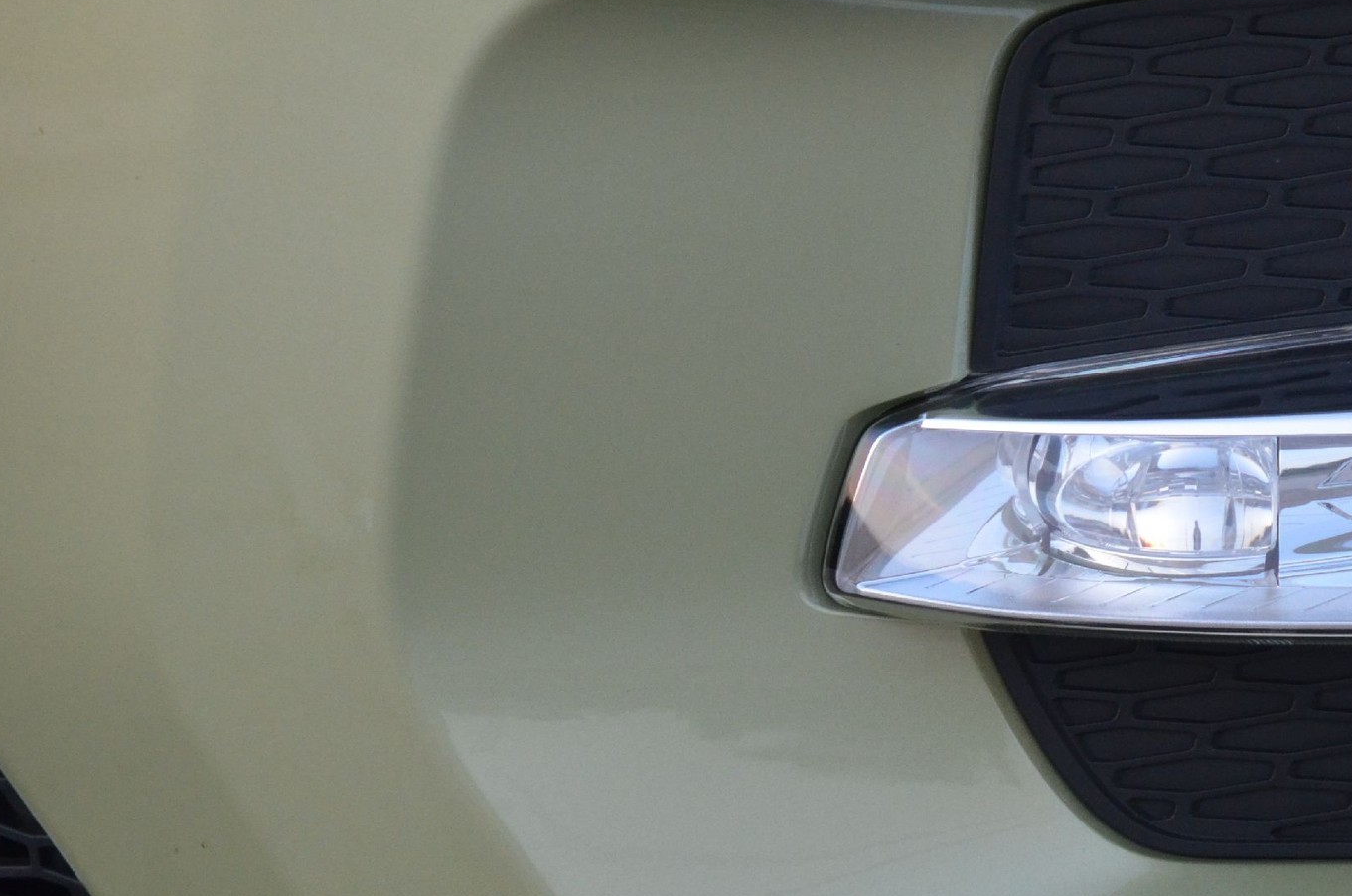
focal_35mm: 551
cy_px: 458
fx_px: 20654
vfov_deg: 2.5
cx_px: 1218
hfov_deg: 3.7
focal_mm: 200
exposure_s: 1/320
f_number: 5.6
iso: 1600
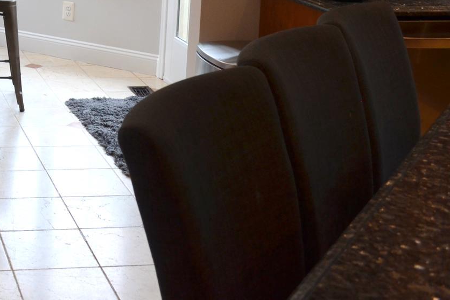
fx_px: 825
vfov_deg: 19.4
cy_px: -59
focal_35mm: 66
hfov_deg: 27.9
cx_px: -41
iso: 400
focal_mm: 18
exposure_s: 1/100
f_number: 5
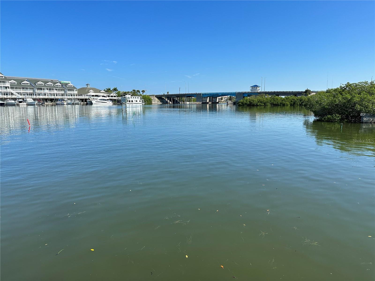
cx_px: 188
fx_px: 260
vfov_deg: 56.8
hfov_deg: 71.6
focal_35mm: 24
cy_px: 140
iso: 80
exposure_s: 1/4348
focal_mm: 6.86
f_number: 1.78
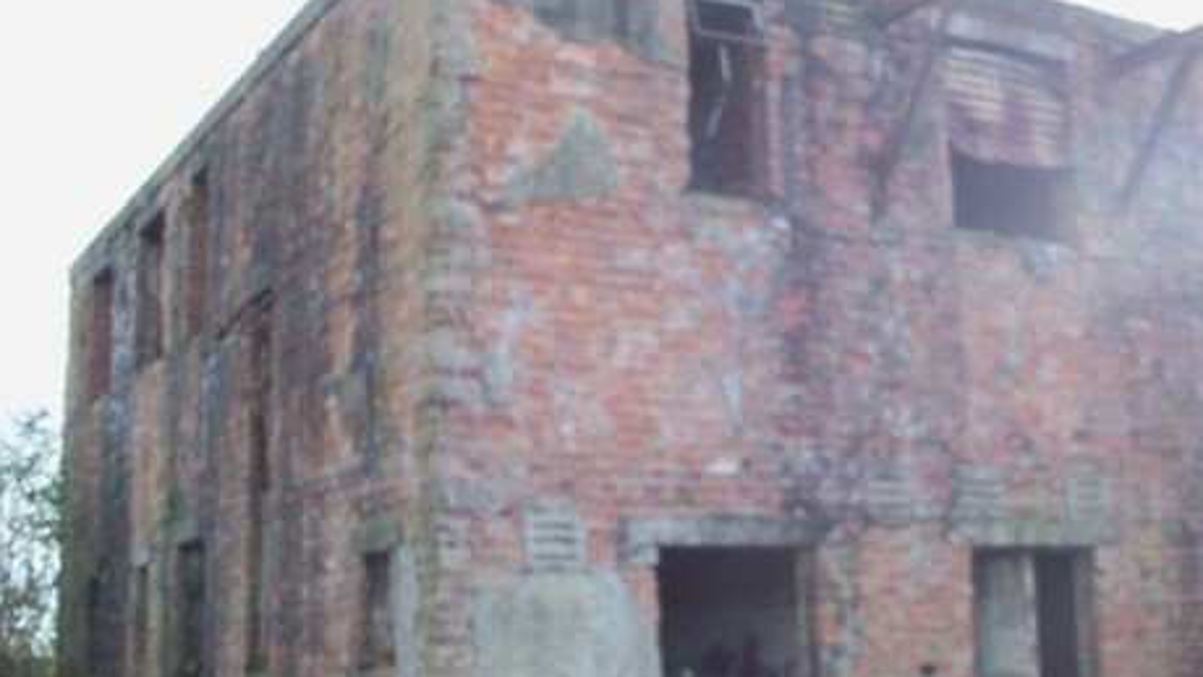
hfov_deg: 38.6
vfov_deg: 22.6
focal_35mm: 53
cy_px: 395
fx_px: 1691
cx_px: 826
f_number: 3
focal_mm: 6.3
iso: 80
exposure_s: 1/125
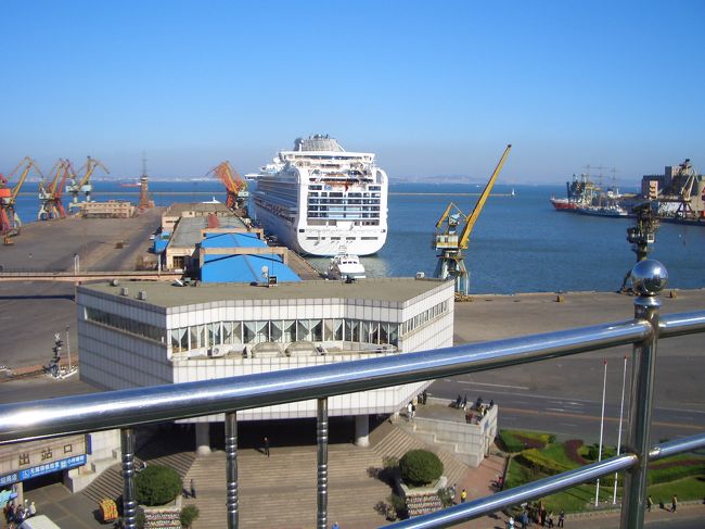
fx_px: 713
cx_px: 352
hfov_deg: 52.6
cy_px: 264
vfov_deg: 40.7
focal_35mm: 35
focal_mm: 5.8
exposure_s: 1/640
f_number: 4.3
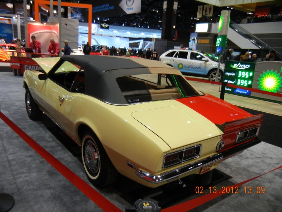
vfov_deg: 46.8
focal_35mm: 30
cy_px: 106
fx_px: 244
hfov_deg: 60.0
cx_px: 141
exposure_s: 1/59.6
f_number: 3.5
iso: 400
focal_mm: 5.4
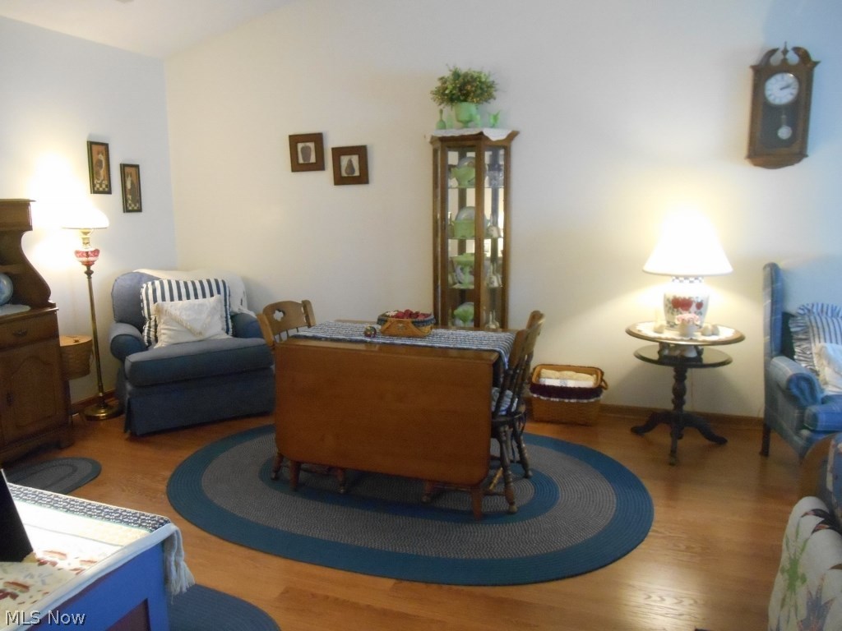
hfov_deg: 67.3
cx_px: 421
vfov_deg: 53.1
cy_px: 316
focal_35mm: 26
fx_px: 632
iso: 800
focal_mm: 4.7
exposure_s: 1/30
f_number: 3.4
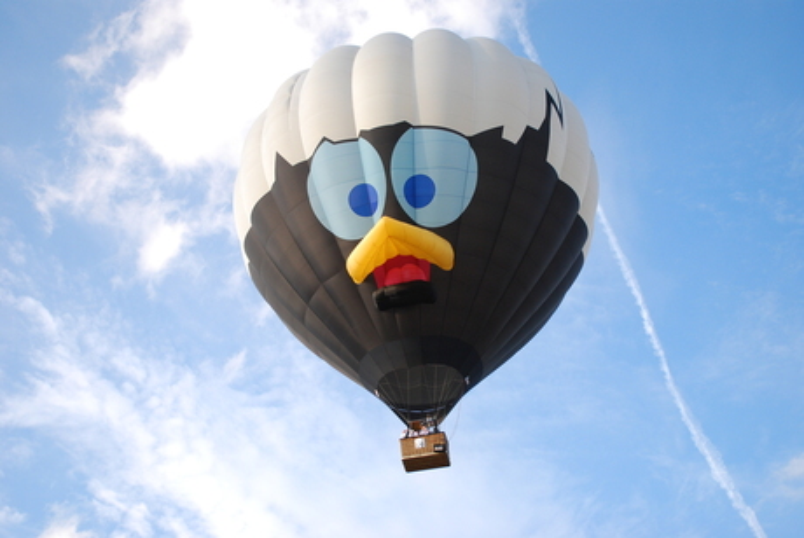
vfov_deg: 32.0
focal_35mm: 42
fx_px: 939
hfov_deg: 46.3
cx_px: 402
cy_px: 269
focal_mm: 28
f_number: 4.5
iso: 360
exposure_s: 1/500
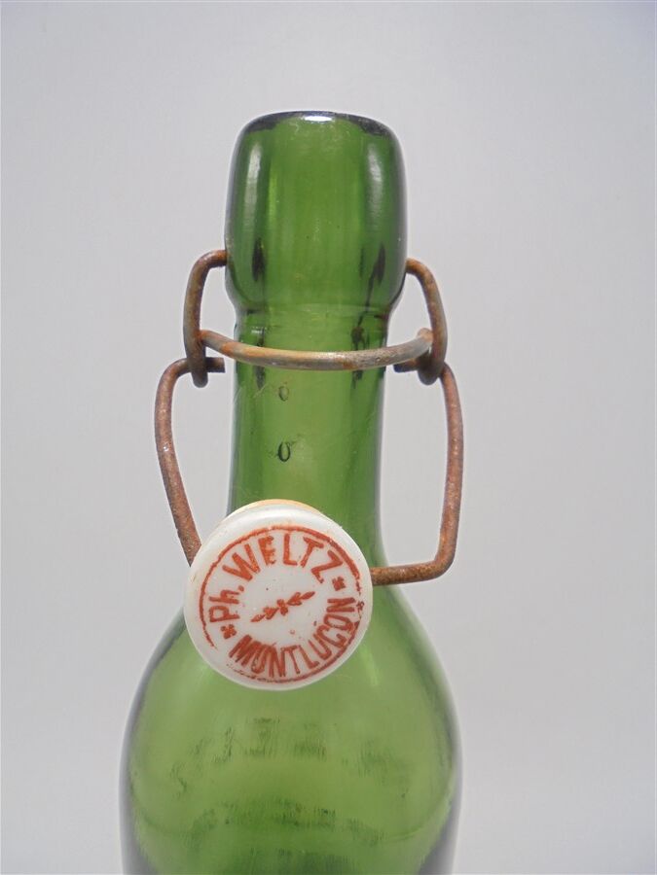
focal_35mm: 26
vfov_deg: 67.3
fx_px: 658
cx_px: 328
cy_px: 438
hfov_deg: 53.1
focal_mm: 4.6
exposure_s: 1/60
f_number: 3.5
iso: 100
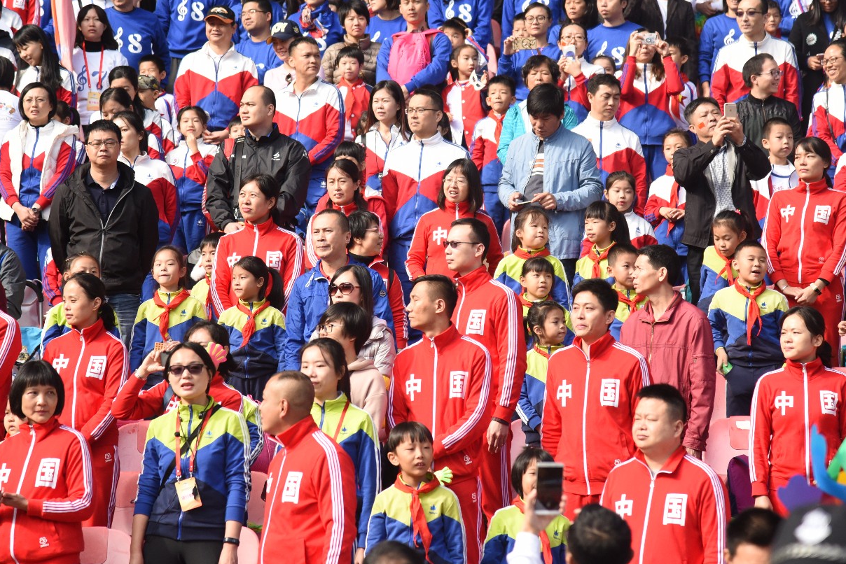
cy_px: 193
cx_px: 418
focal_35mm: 159
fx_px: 3737
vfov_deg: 8.6
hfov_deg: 12.9
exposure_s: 1/2000
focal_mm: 120
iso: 1000
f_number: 4
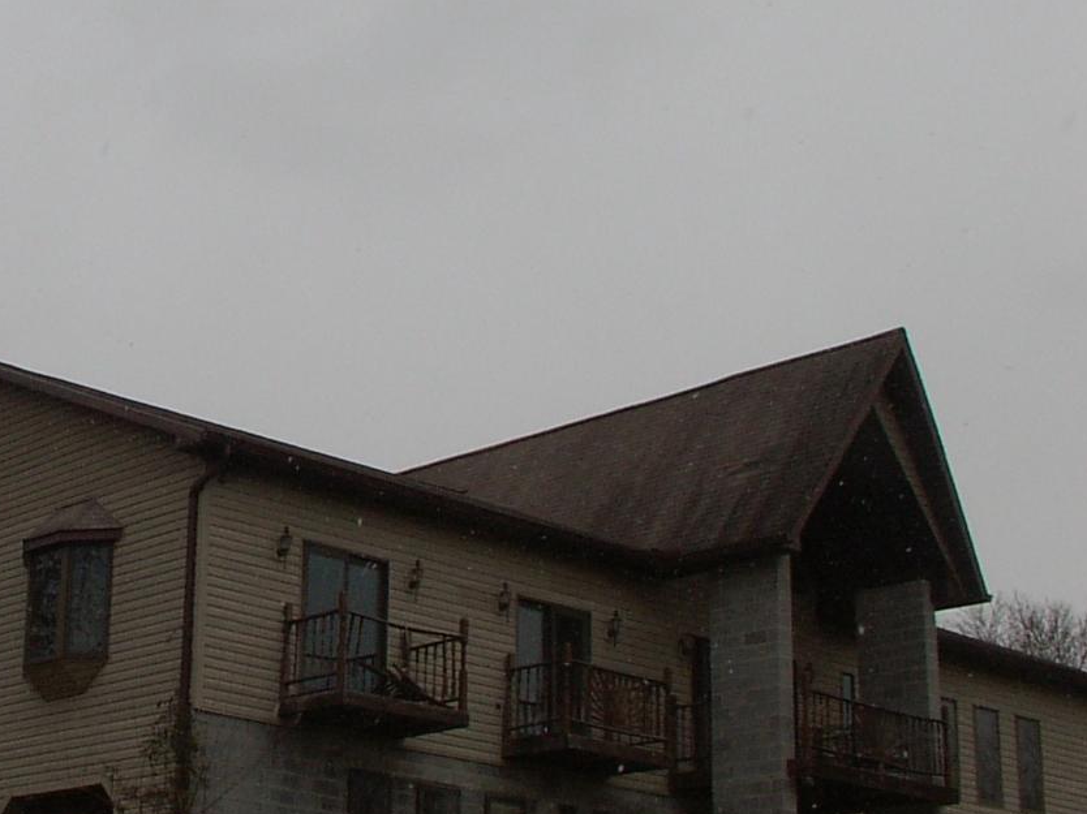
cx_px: 51
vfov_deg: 20.7
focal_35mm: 71
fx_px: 2229
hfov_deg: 26.2
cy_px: 319
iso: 100
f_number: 7.3
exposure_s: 1/180
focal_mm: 5.8
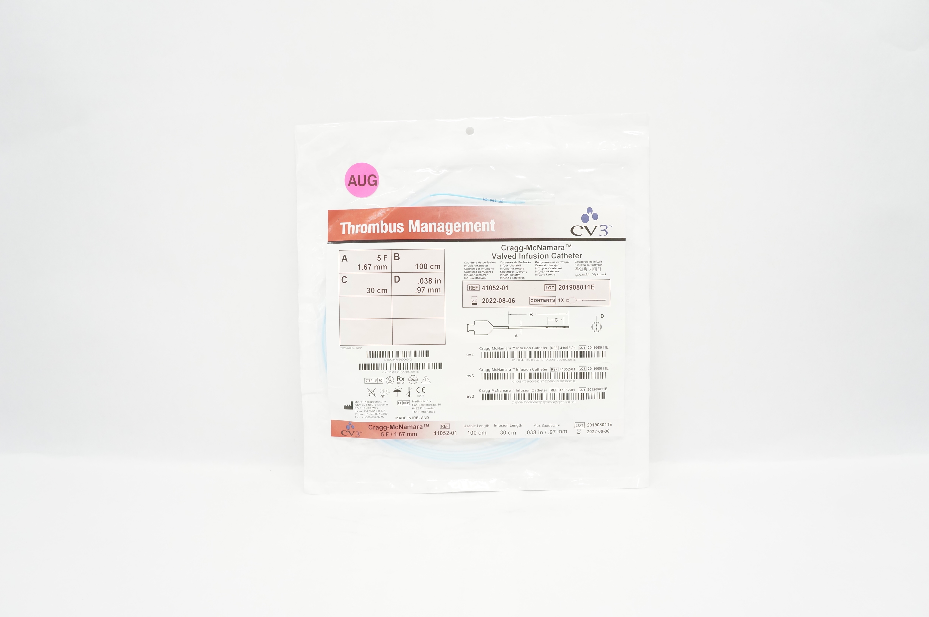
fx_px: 696
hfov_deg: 67.4
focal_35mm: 27
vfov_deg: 47.8
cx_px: 464
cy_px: 308
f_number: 6.3
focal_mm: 18
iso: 800
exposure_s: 1/60
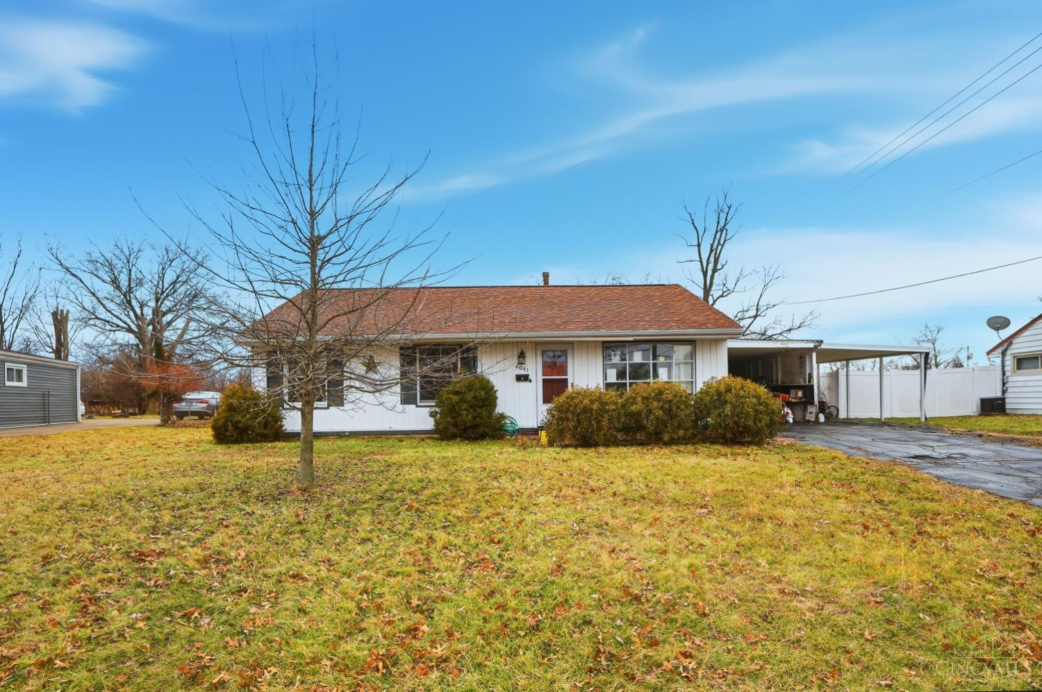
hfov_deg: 89.1
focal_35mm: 18
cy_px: 346
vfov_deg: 66.4
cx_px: 521
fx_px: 529
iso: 100
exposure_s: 1/1000
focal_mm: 12.2
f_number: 4
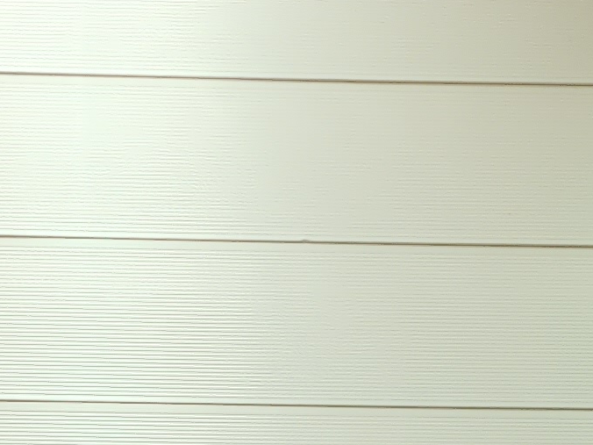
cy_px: 1310
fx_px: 2330
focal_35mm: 136
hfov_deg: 14.5
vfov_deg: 9.0
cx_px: 223
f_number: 1.8
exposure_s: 1/100
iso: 50
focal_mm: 6.4
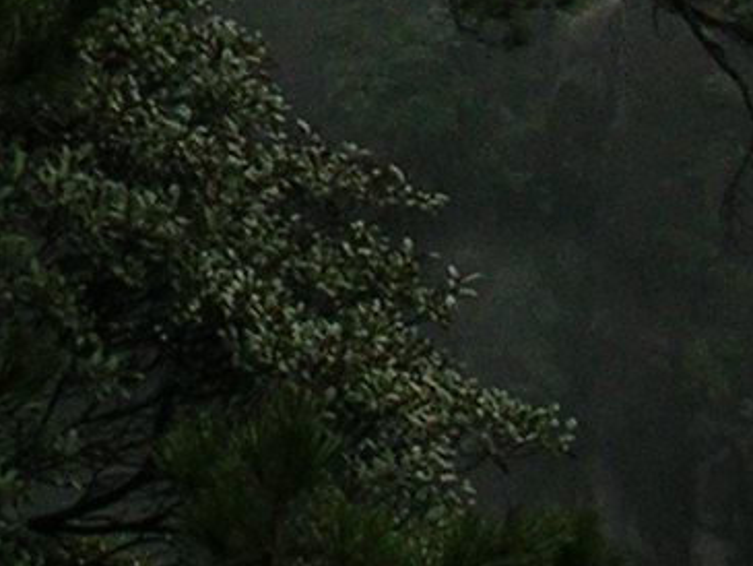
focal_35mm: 213
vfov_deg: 6.6
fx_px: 4635
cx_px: -596
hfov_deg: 8.9
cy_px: -884
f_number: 5.6
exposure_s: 1/140
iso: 50
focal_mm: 5.8
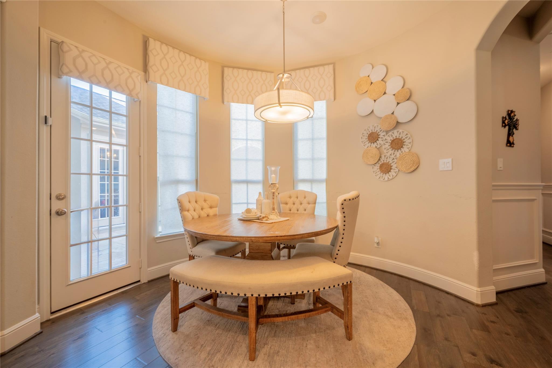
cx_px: 276
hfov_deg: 104.2
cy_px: 184
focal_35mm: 14
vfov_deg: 81.2
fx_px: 215
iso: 320
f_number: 11
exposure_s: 1/25
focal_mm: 14
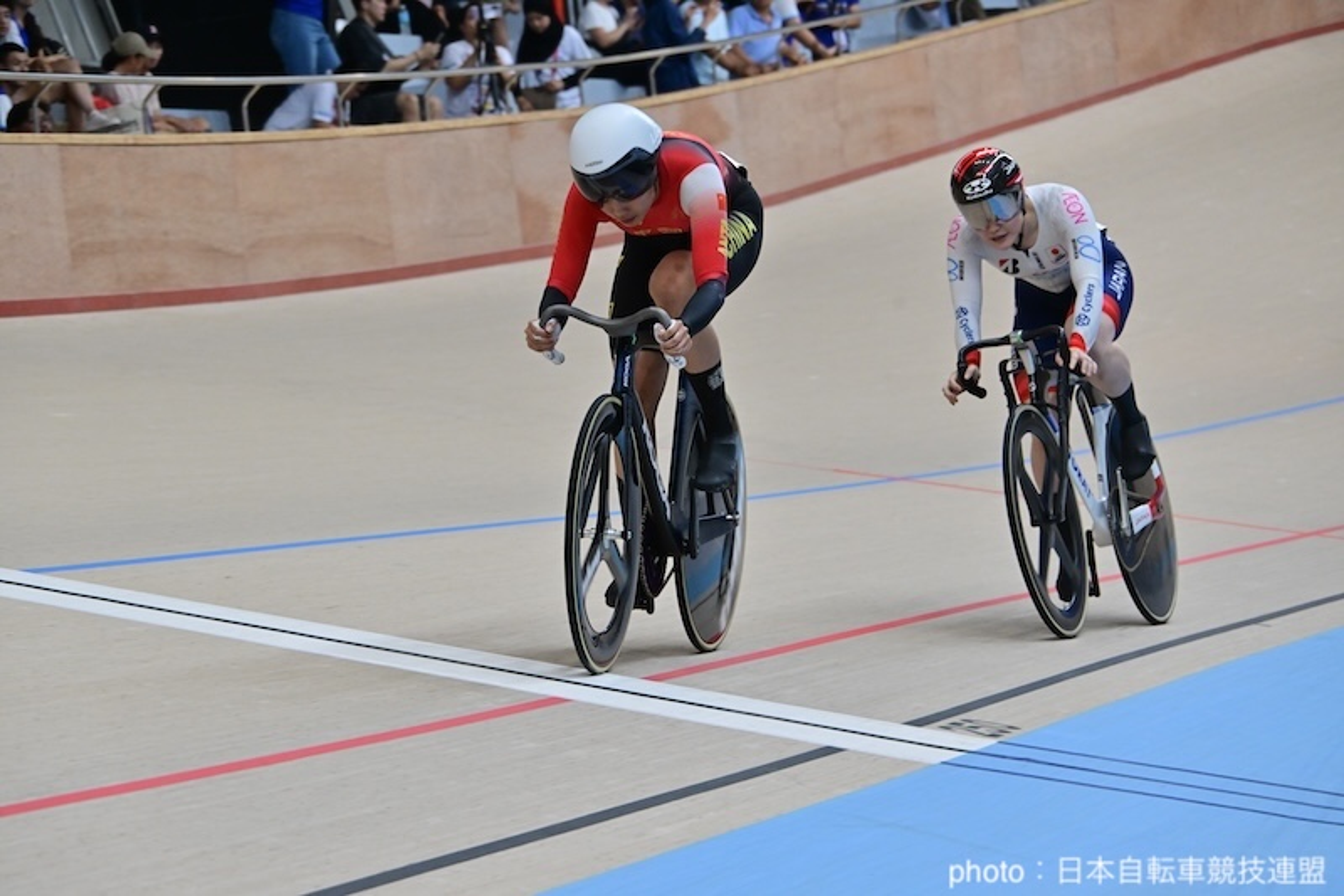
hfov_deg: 12.1
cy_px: 448
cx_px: 672
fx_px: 6345
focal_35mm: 170
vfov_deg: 8.1
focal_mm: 170
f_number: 8
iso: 3200
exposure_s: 1/500
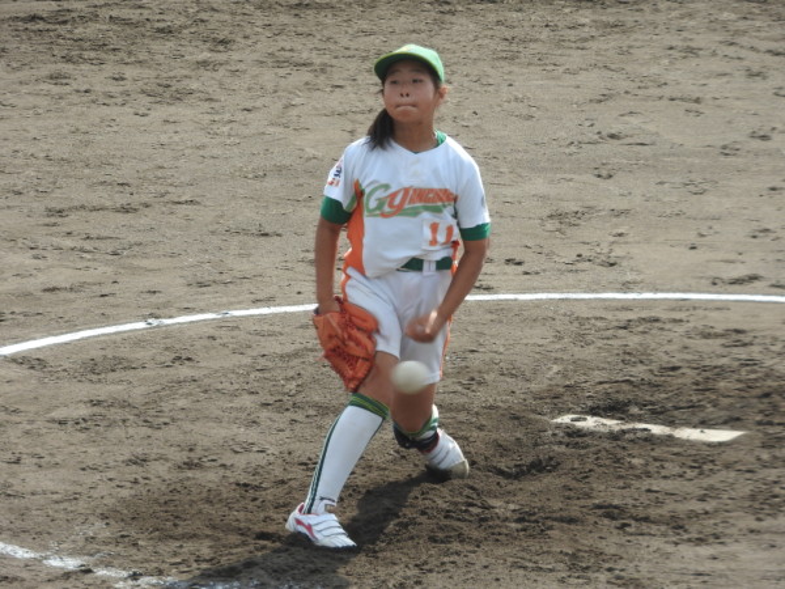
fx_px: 6123
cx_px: 392
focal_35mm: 270
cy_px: 294
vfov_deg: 5.5
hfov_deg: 7.3
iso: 100
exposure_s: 1/320
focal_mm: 48.4
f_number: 5.5
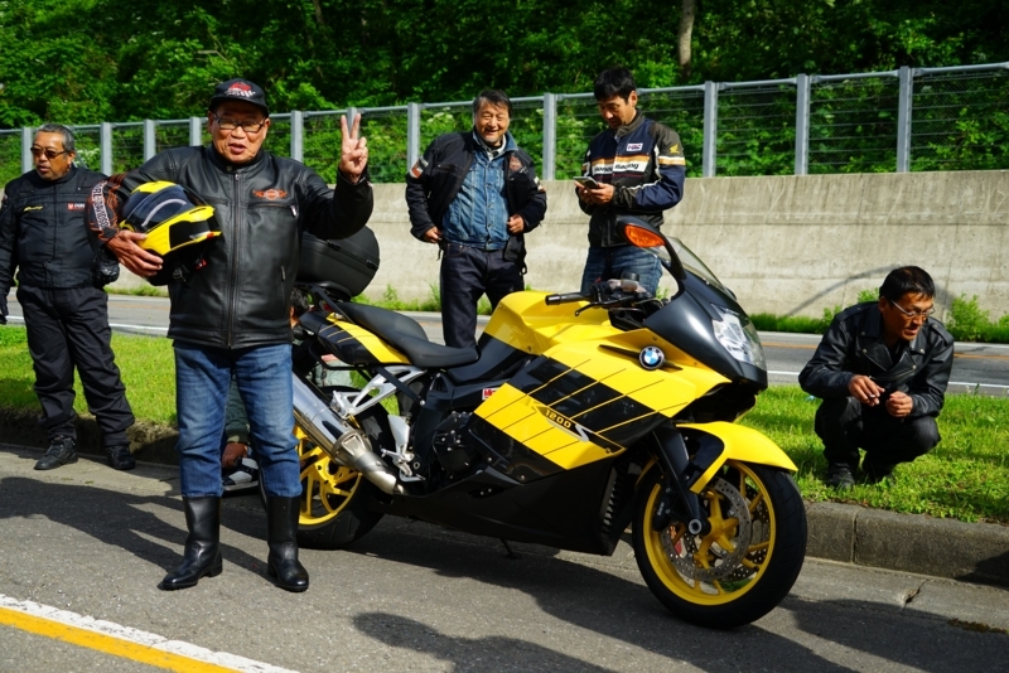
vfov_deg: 34.2
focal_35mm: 39
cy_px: 336
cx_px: 504
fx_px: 1093
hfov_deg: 49.5
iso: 160
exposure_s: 1/1000
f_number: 4
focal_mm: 39
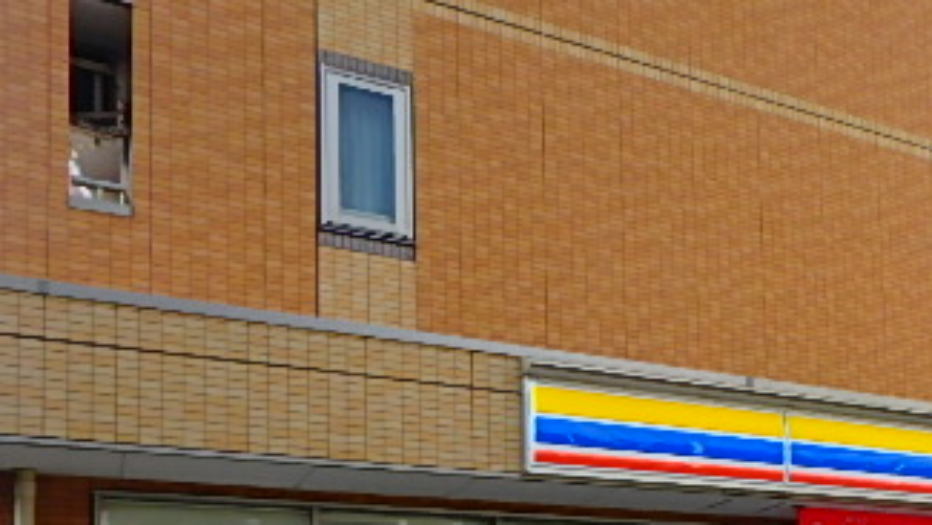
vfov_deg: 24.2
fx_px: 1112
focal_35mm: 45
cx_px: 912
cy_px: 620
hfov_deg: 40.4
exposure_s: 1/500
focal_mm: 3.7
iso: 125
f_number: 3.5
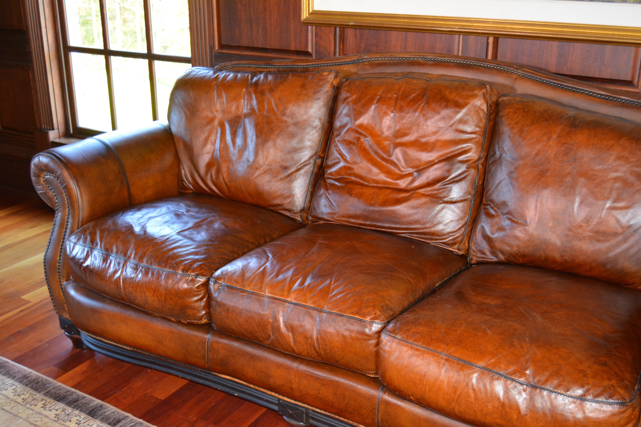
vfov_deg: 34.2
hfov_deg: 49.6
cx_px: 320
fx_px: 694
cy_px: 214
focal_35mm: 39
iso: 1000
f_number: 4
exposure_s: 1/60
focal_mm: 26
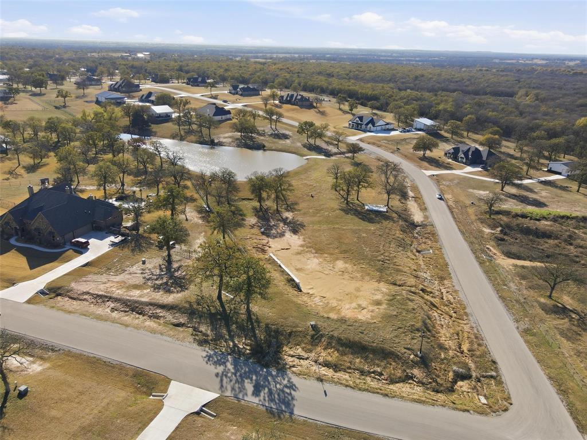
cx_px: 294
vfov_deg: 56.8
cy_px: 220
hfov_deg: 71.6
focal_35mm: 24
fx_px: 407
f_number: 2.8
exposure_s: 1/640
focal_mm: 4.5
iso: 100
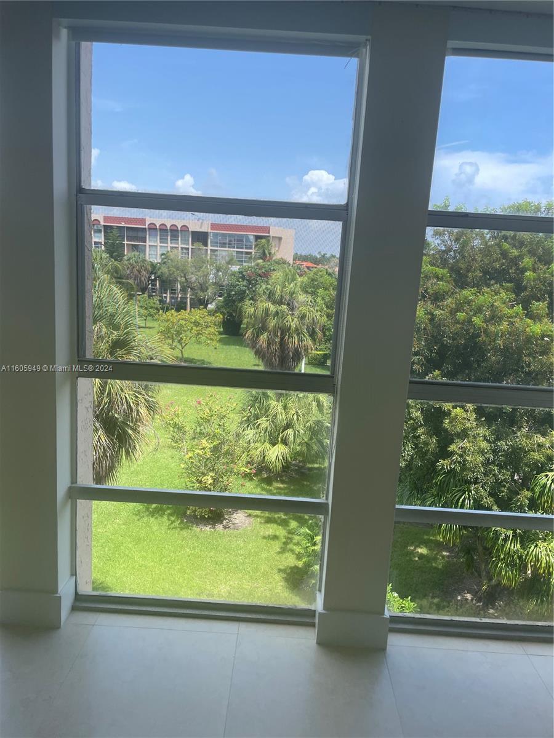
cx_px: 277
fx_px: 555
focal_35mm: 26
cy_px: 369
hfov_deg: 53.1
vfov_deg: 67.3
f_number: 1.6
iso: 32
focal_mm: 4.2
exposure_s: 1/1667
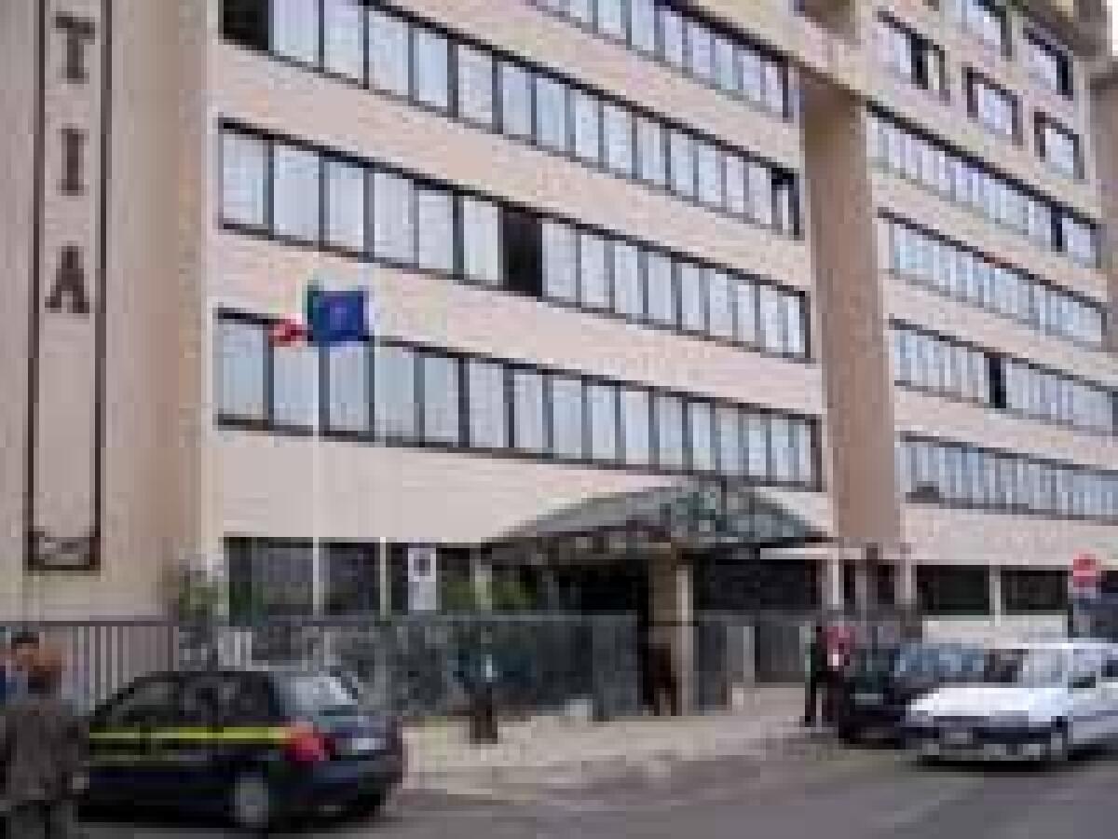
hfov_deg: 49.0
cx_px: 559
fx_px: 1227
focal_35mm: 38
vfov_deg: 37.7
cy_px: 420
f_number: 2.8
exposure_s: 1/350
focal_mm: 6.3
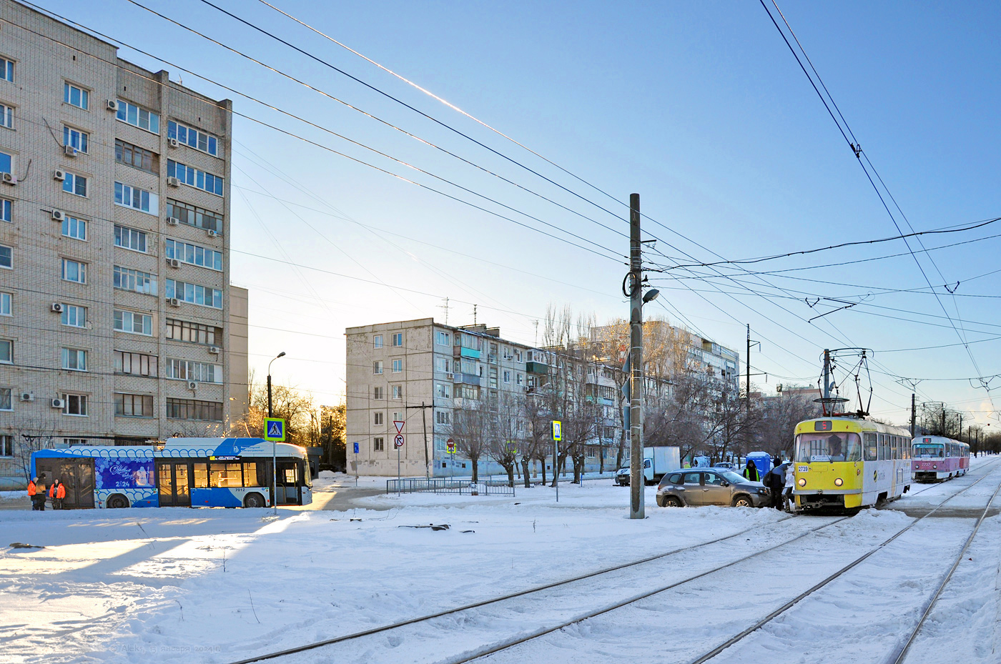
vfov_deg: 47.8
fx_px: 750
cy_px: 332
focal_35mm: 27
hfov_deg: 67.5
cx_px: 500
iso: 200
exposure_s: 1/500
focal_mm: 18
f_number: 8
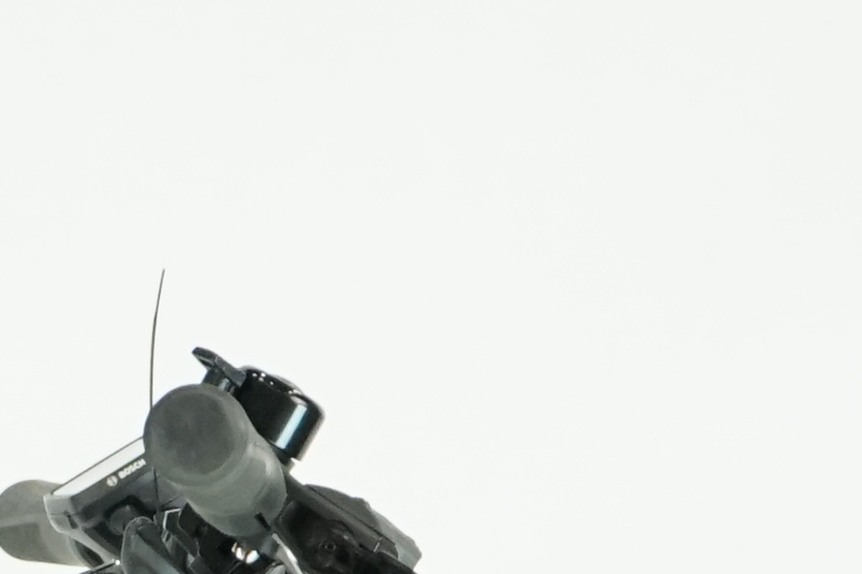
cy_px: 1640
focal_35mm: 364
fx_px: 8714
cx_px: -707
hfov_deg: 5.6
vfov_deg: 3.7
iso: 2000
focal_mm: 54
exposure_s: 1/200
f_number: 5.6
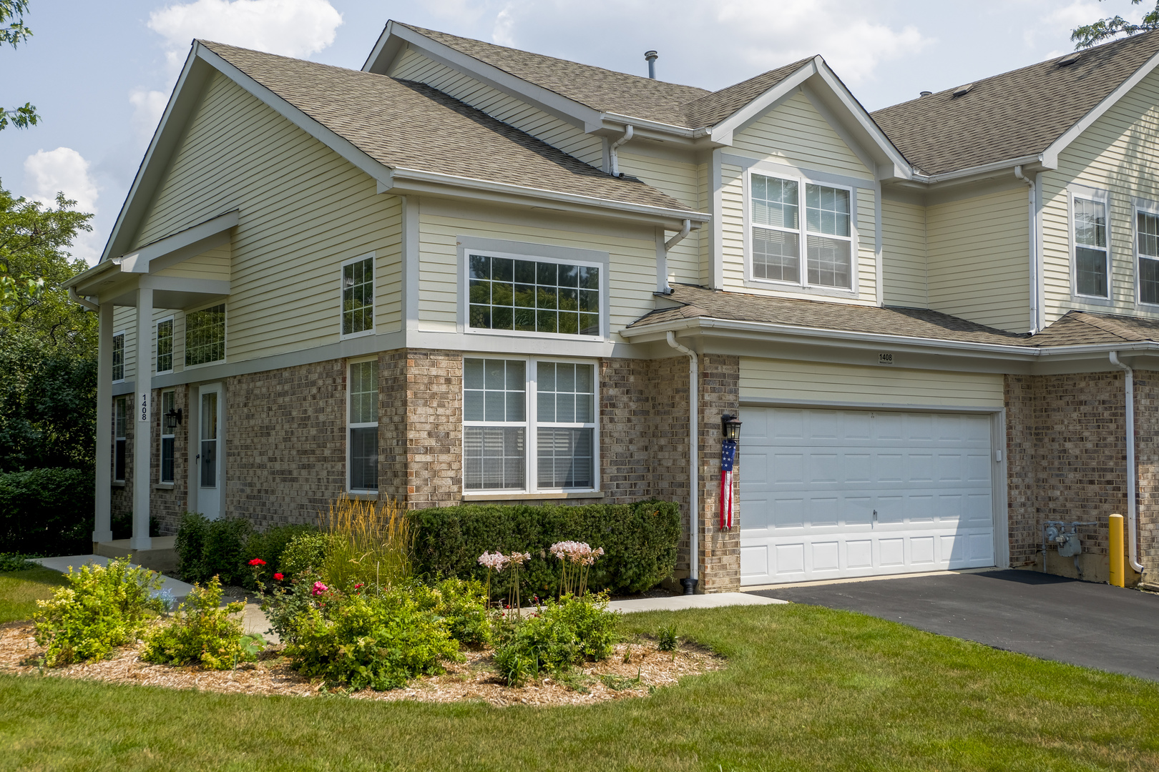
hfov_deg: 53.1
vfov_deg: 36.9
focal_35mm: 36
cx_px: 580
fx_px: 1159
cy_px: 386
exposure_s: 1/1250
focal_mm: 24.3
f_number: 5.6
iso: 200
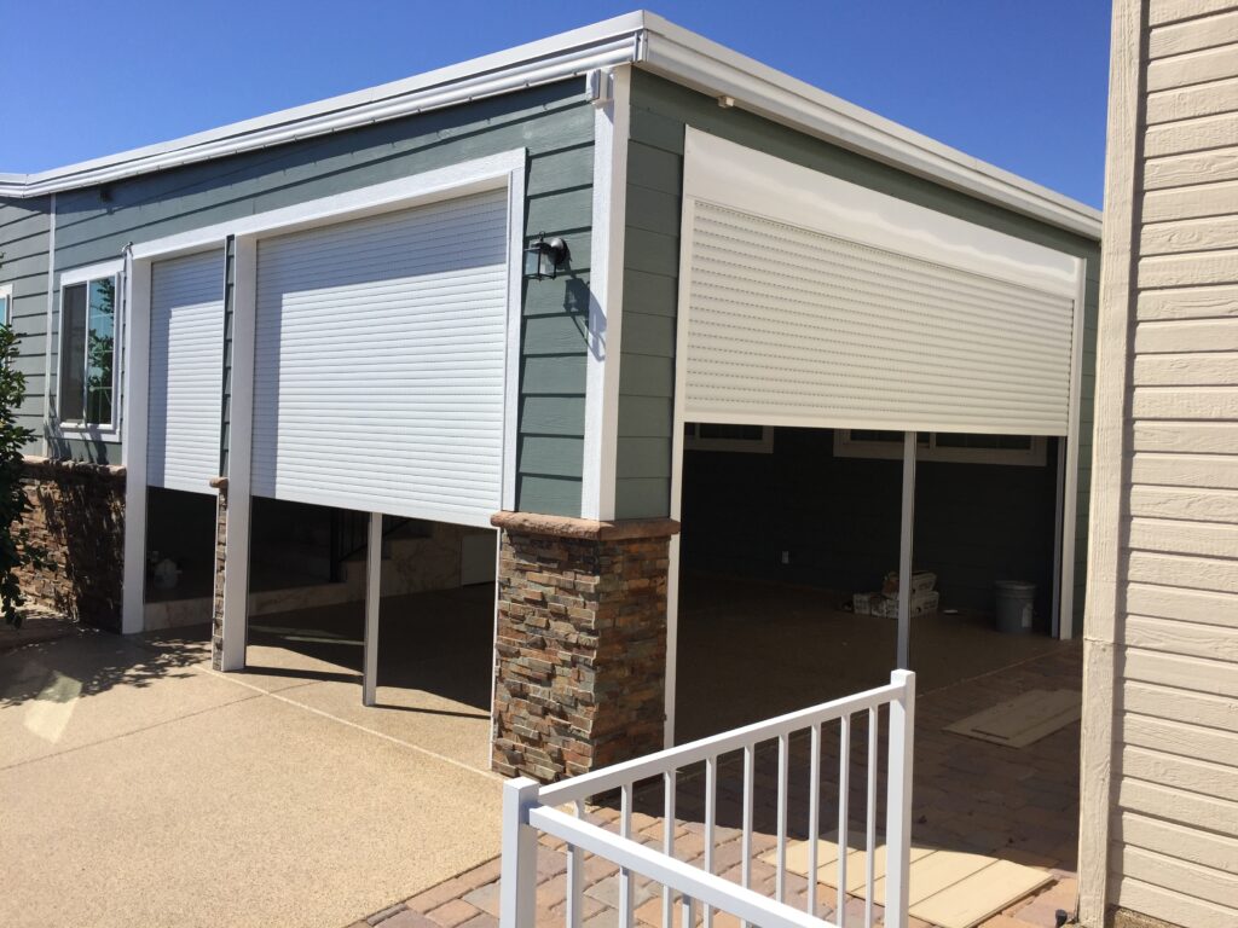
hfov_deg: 61.7
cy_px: 464
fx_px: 1037
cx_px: 619
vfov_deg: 48.2
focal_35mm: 29
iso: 32
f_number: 2.2
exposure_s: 1/3049
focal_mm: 4.15
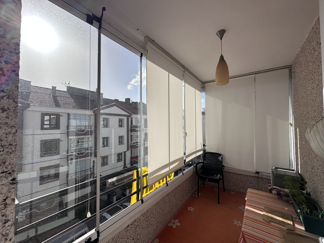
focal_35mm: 14
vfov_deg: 85.7
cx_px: 162
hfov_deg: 102.1
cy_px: 122
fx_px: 131
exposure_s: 1/3040
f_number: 2.2
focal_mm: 2.22
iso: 50
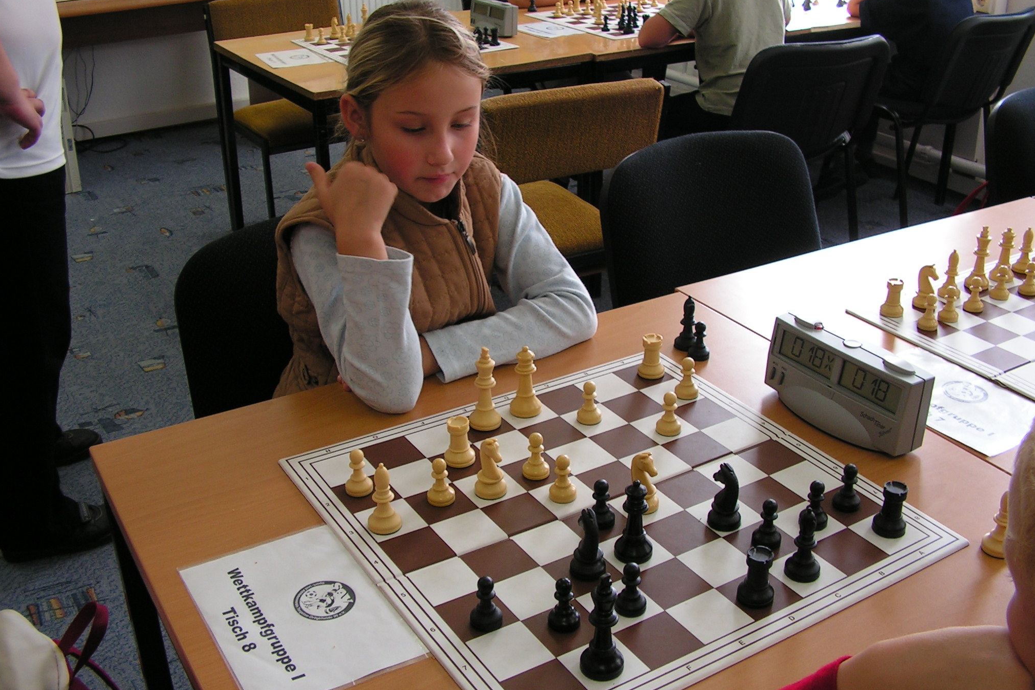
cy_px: 347
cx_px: 516
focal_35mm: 38
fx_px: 1092
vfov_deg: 35.0
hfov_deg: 50.7
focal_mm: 6
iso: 80
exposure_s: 1/40
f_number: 3.2
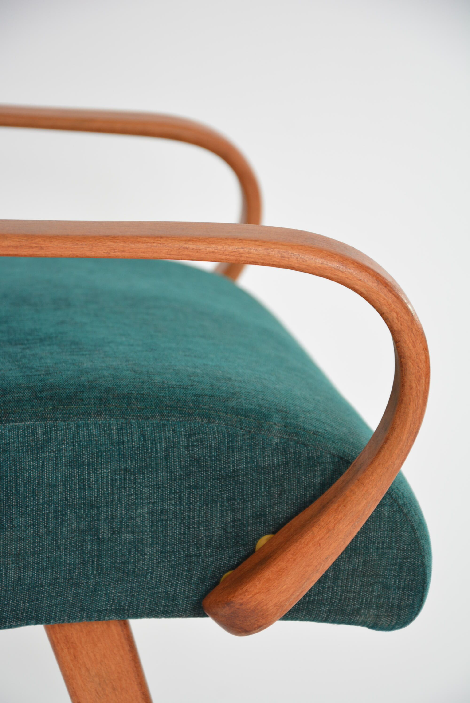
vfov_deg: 16.1
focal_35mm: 128
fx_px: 2492
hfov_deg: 10.8
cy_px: 352
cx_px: 235
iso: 720
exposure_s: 1/125
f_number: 5.6
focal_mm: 85
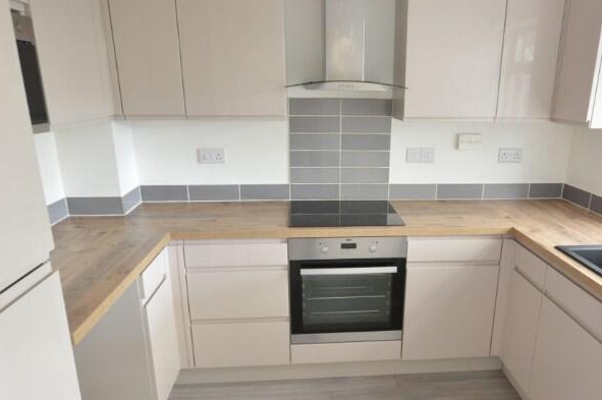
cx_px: 352
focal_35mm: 26
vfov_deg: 49.3
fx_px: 434
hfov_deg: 68.9
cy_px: 230
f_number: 8
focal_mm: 10
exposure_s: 1/5
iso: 400
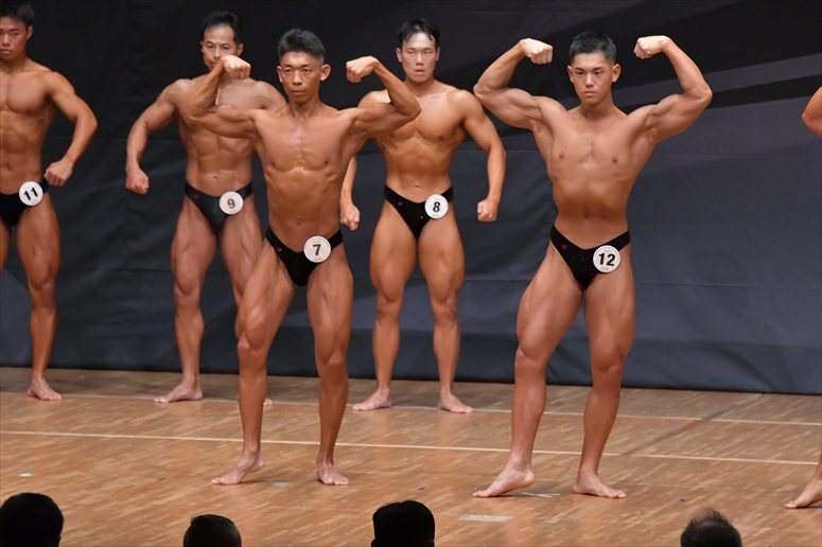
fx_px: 6162
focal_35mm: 270
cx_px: 411
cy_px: 274
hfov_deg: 7.6
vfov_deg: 5.1
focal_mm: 180
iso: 6400
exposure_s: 1/400
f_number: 5.6
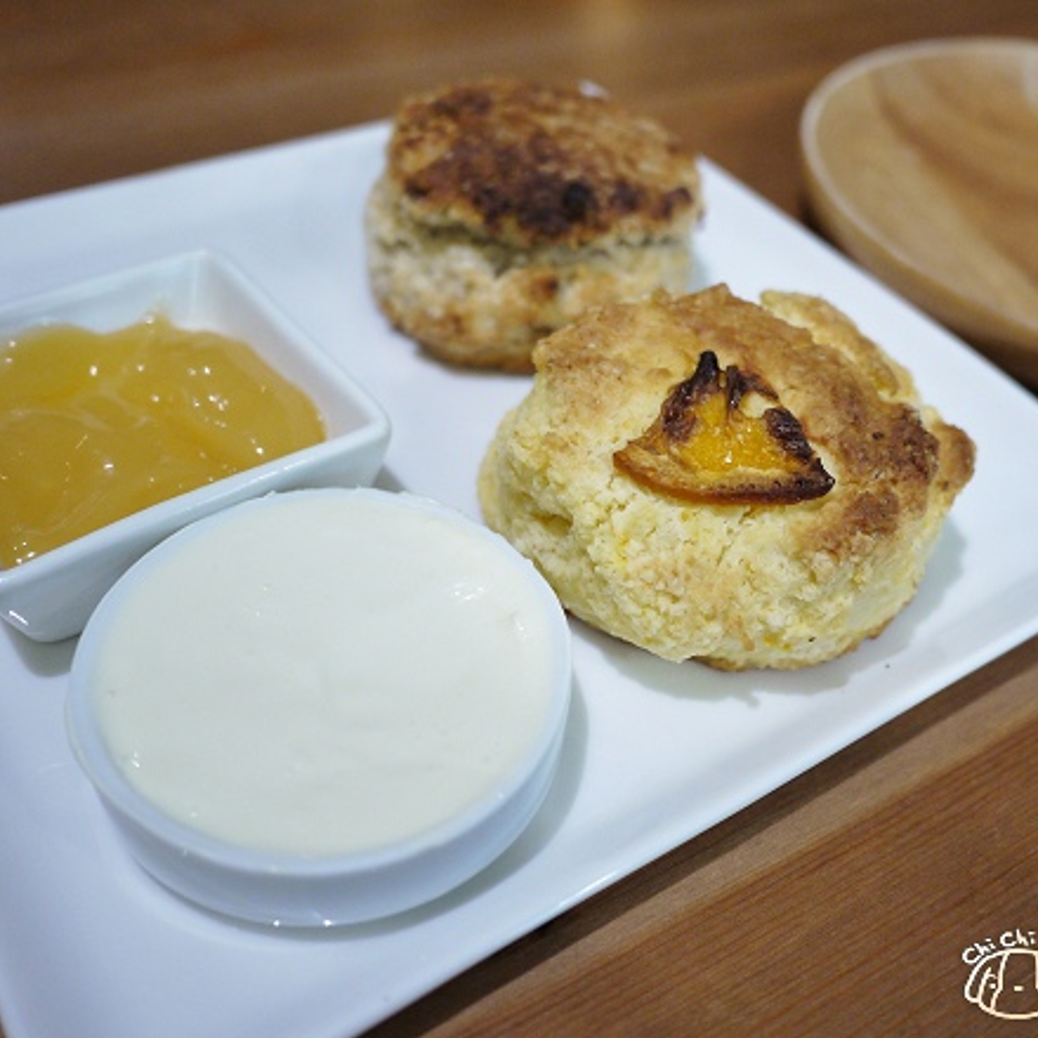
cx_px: 637
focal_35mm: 36
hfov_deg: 45.7
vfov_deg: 46.0
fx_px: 1221
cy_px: 510
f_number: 2.5
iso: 320
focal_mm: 14
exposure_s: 1/60
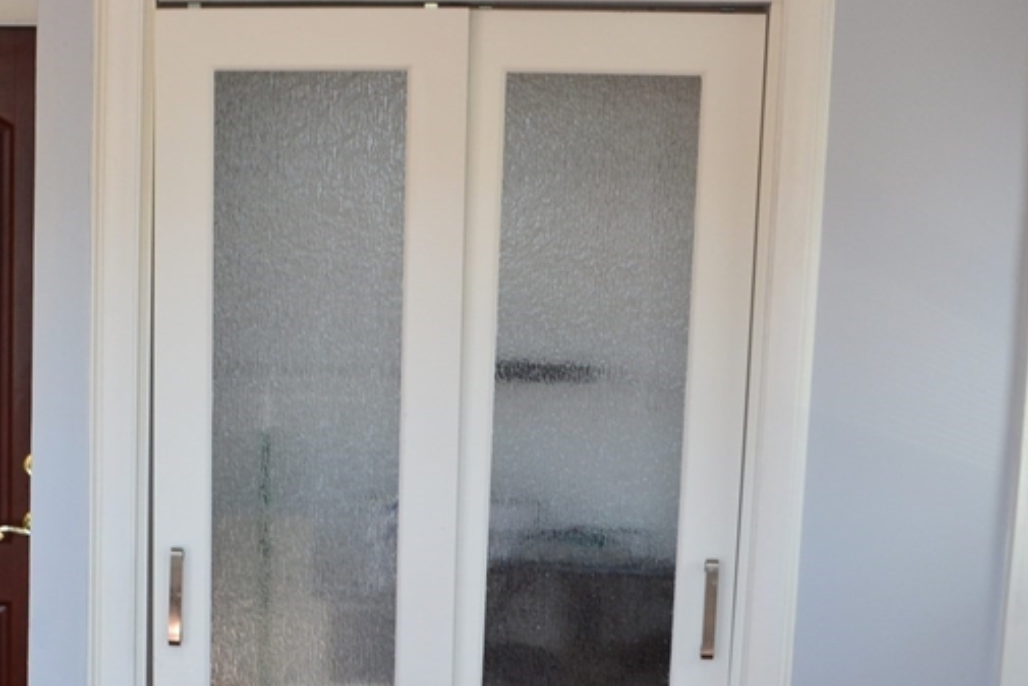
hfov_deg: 27.2
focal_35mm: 73
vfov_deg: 18.4
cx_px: 220
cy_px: 599
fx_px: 2085
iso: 400
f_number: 7.1
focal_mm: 24
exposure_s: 1/30
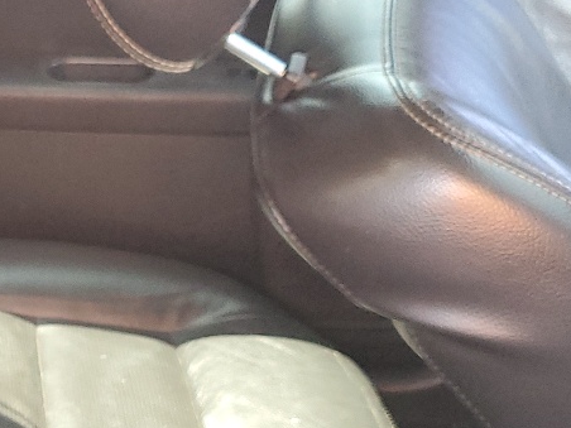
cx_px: -134
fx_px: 1518
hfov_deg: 19.9
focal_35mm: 92
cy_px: 371
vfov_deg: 15.9
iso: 161
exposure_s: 1/60.2
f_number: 1.5
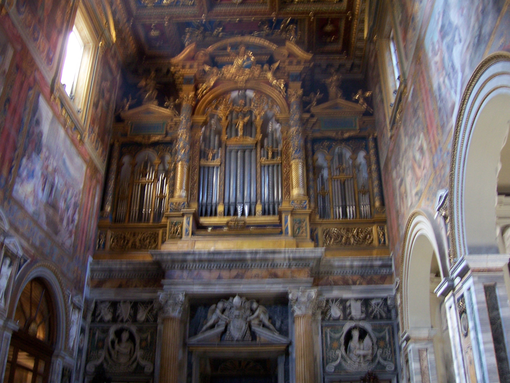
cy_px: 192
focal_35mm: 36
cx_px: 255
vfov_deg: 39.7
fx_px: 530
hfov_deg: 51.4
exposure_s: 1/8
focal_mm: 6
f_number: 3
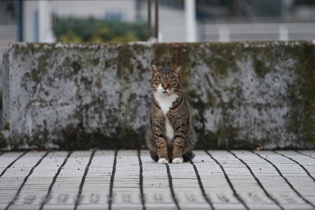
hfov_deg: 6.9
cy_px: 105
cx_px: 158
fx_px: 2625
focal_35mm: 300
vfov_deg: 4.6
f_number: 5.6
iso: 1600
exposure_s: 1/320
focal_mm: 300
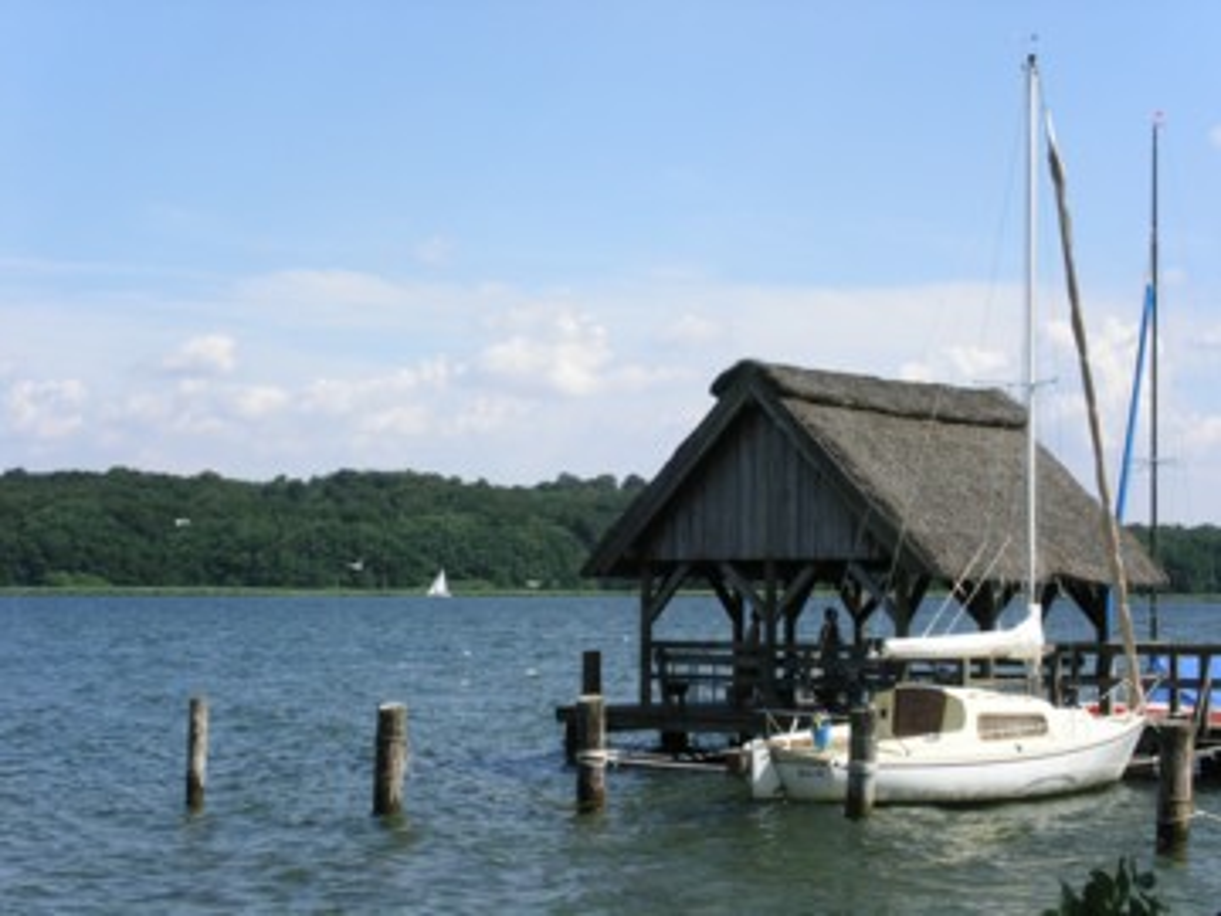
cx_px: 610
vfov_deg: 18.0
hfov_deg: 23.8
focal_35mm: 82
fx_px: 2892
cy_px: 458
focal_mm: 16.9
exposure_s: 1/250
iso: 100
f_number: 8
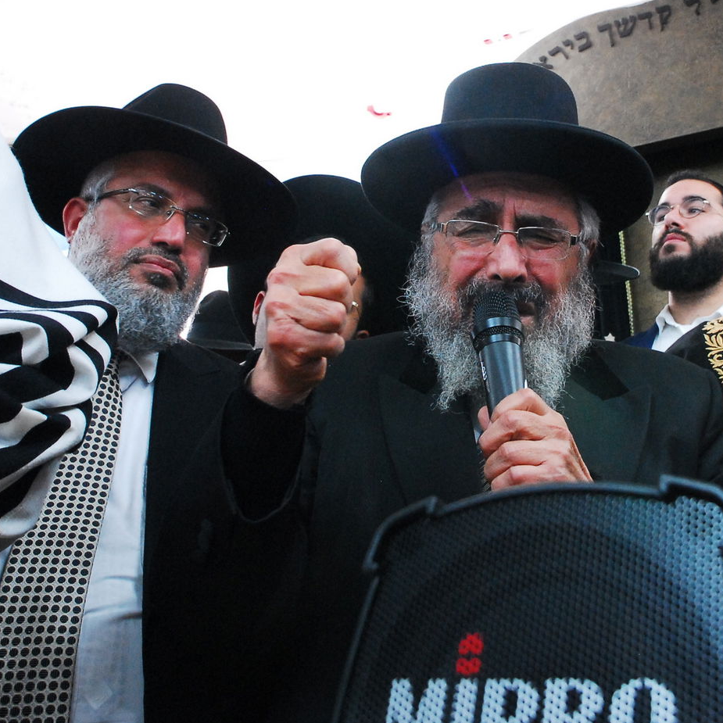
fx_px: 638
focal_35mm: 27
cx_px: 518
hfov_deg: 56.9
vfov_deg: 59.1
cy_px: 362
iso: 1000
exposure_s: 1/40
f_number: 5.6
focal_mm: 14
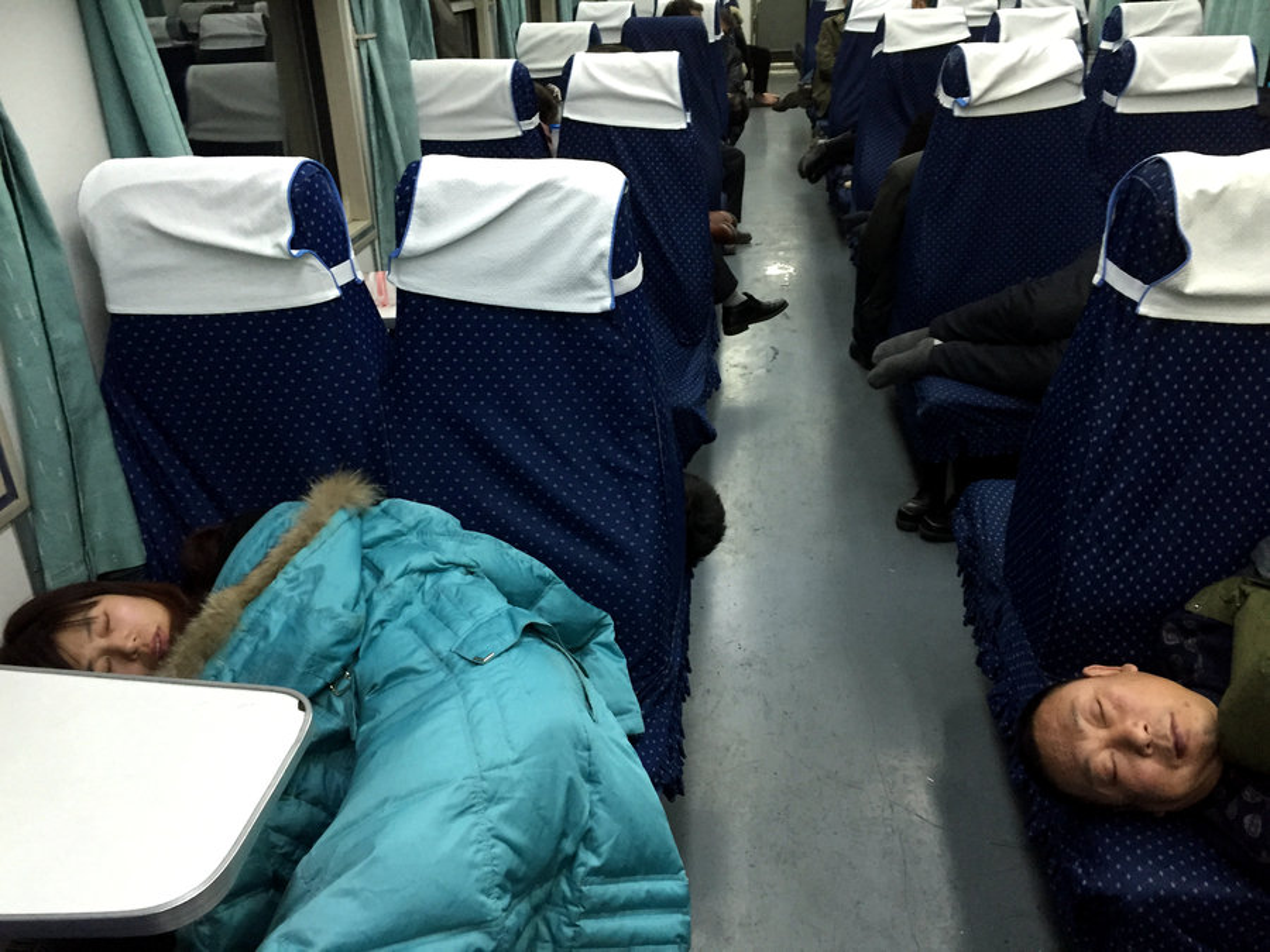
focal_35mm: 29
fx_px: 1064
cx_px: 635
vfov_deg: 48.2
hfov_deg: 61.7
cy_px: 476
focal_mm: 4.15
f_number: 2.2
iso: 250
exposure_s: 1/24
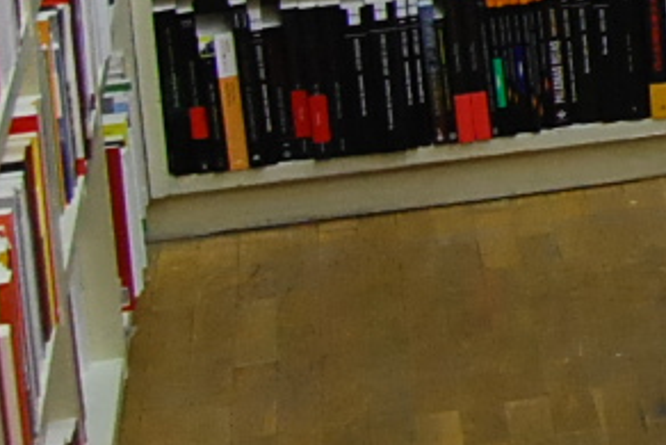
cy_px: -338
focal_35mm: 179
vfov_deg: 7.5
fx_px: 3313
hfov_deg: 9.3
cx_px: 1934
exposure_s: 1/100
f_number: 5
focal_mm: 18
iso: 800
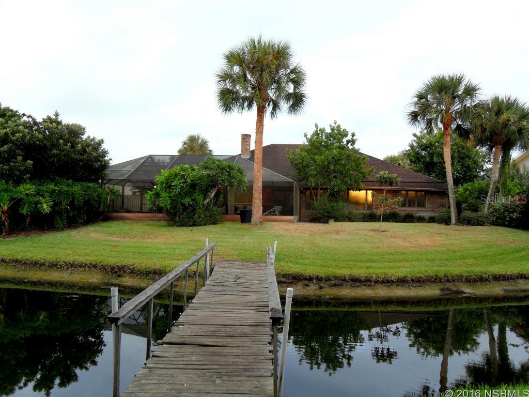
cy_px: 198
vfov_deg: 41.8
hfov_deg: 54.0
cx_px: 264
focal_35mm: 34
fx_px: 520
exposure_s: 1/45
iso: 80
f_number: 3.6
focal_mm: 6
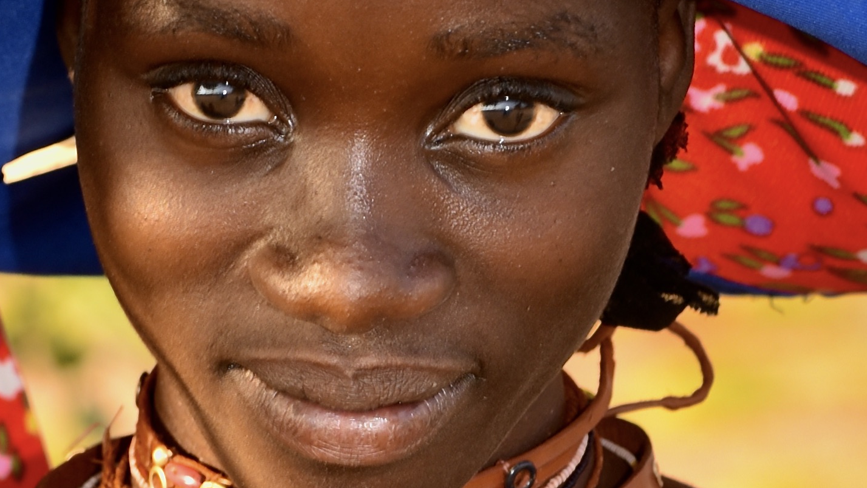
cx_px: 375
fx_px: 5403
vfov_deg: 5.2
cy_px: 129
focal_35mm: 235
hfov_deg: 9.2
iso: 250
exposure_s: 1/125
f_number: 5.6
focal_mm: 98
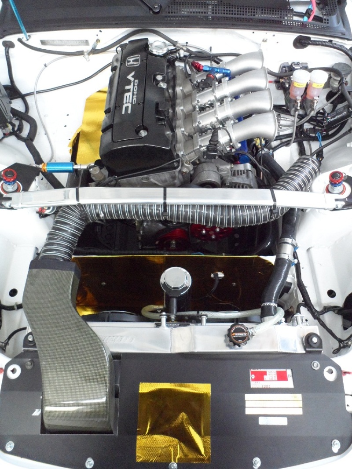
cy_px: 234
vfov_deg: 67.3
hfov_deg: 53.1
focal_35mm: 26
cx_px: 176
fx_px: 353
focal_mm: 4.9
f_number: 3.3
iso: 400
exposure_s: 1/30
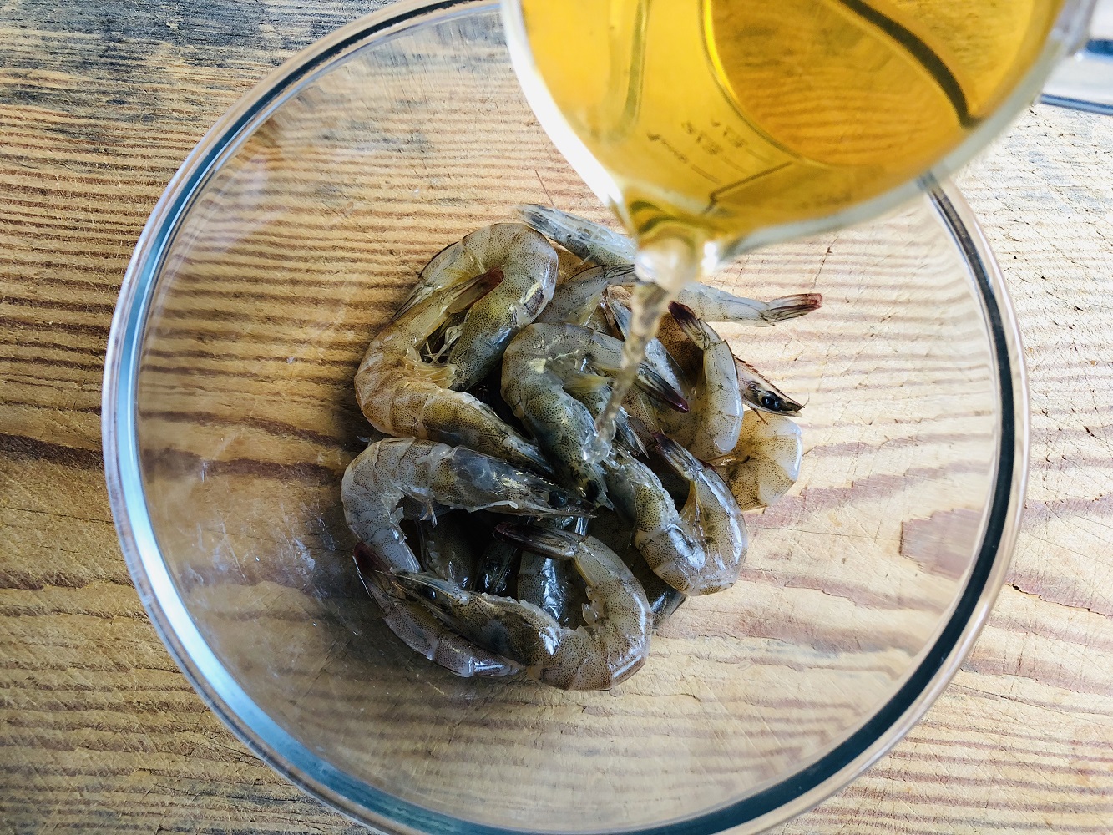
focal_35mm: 28
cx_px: 556
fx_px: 900
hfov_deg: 63.4
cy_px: 418
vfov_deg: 49.8
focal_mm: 3.99
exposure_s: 1/30
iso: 40
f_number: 1.8
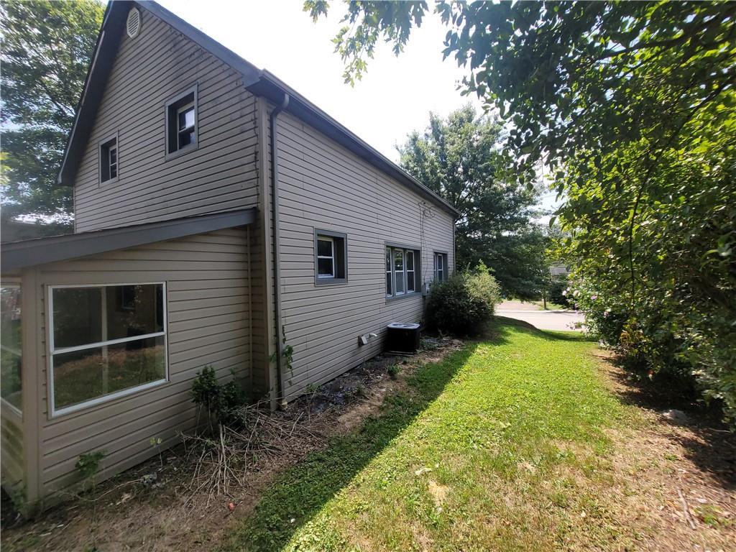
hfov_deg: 106.2
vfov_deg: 89.9
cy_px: 276
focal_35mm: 13
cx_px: 368
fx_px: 276
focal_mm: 2.2
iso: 64
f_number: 2.2
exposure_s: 1/952
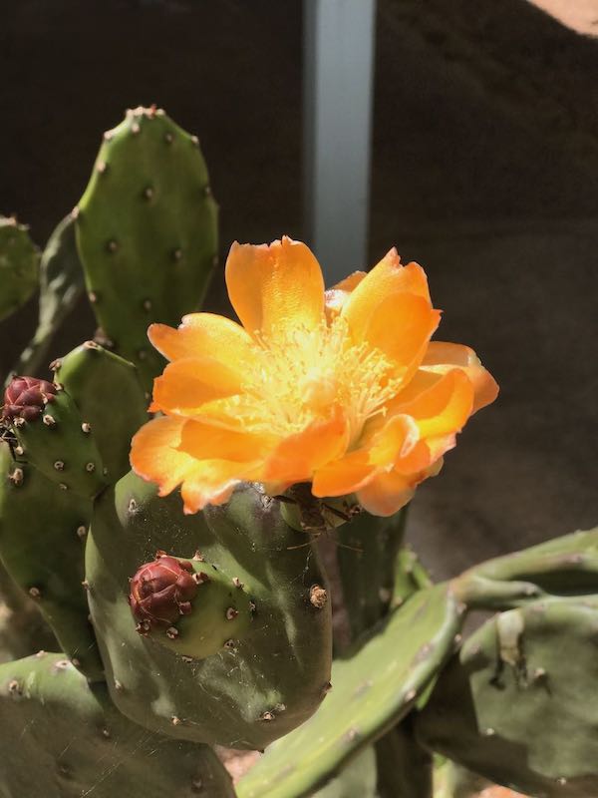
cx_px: 299
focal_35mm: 57
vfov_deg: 33.8
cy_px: 399
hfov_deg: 25.7
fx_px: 1313
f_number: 2.8
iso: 20
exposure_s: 1/606
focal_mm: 6.6
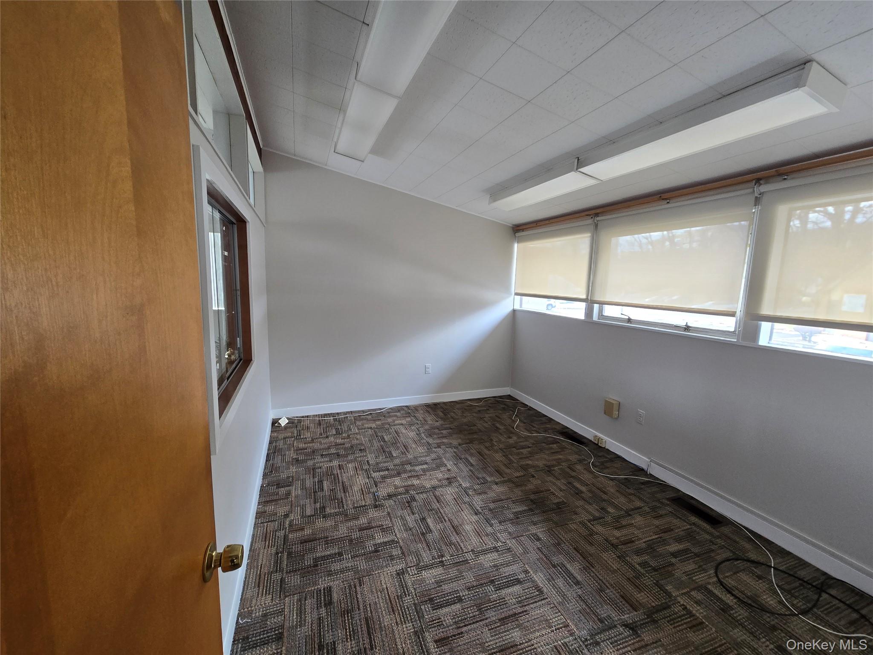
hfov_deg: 106.2
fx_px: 328
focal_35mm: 13
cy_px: 328
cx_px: 436
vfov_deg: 89.9
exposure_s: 1/60
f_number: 2.2
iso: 160
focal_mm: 2.2
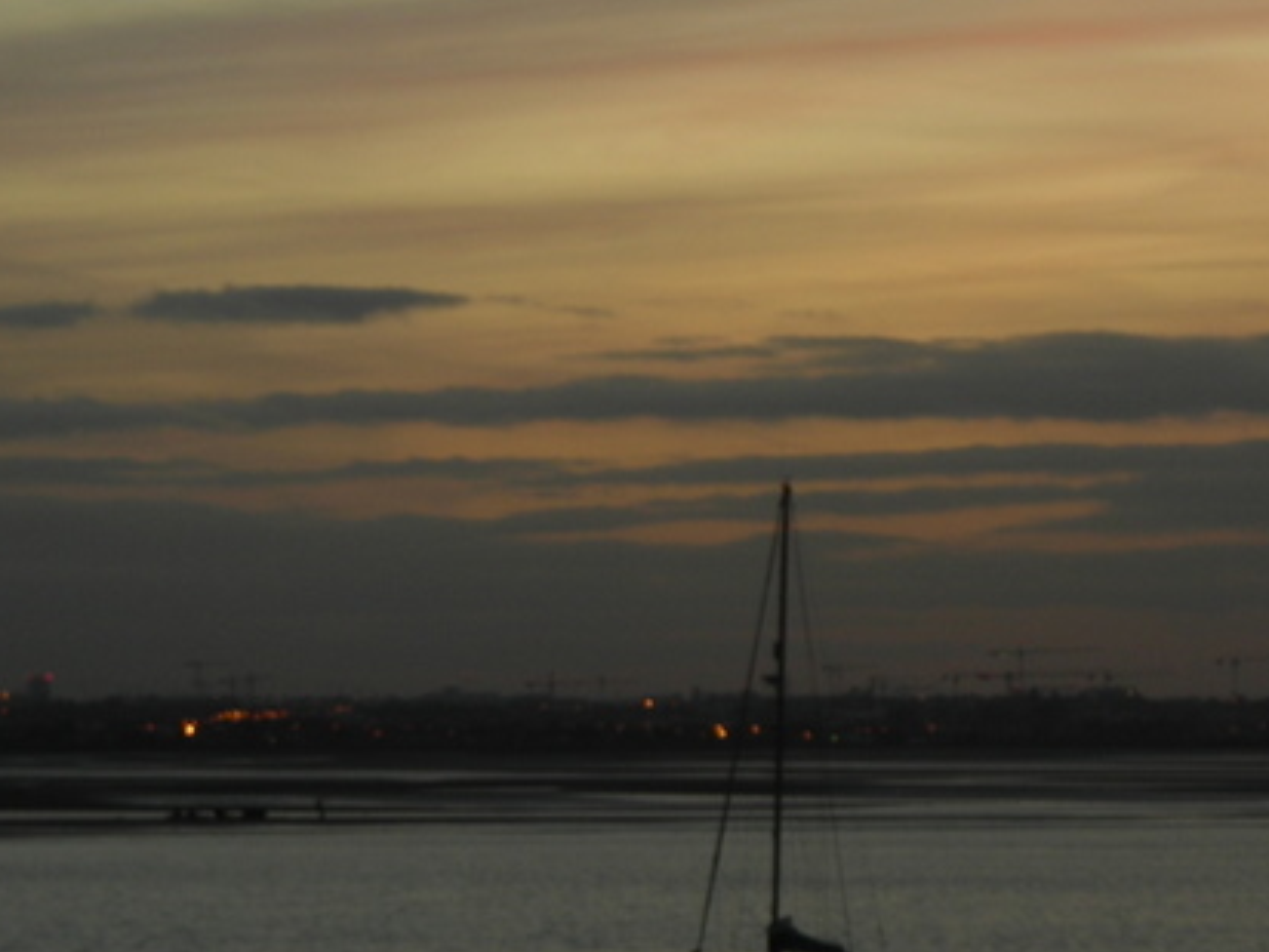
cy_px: 188
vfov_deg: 6.6
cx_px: 1143
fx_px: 8248
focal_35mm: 225
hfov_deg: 8.8
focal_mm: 19.2
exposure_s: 1/7.8
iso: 50
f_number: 5.3
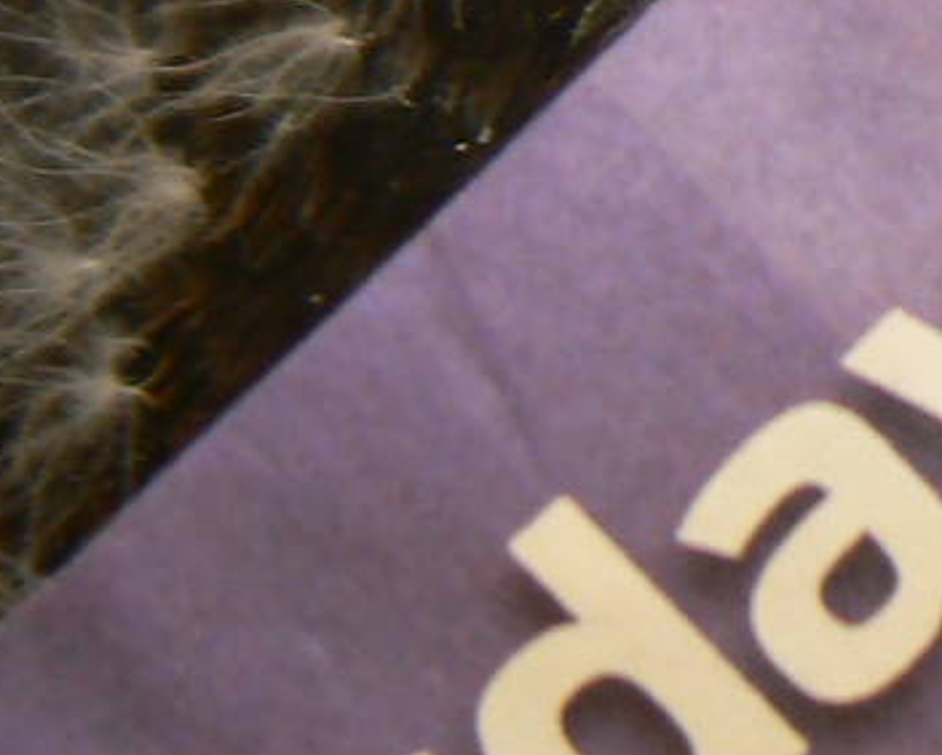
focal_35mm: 452
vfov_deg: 3.4
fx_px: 12609
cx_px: 1887
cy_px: -739
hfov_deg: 4.2
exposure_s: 1/60
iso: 100
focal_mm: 16.9
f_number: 4
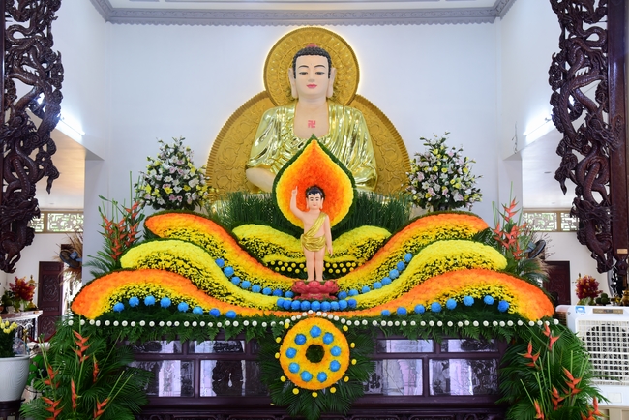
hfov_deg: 42.7
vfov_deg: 29.3
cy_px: 210
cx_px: 314
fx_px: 804
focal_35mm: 46
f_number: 5.6
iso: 1250
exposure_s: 1/40
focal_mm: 46
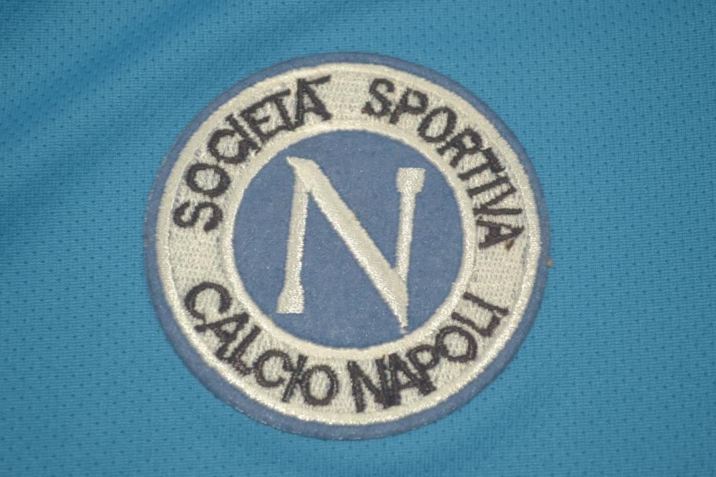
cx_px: 358
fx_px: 1641
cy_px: 238
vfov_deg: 16.6
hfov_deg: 24.6
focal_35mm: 82
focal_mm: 55
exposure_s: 1/60
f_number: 5.6
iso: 200
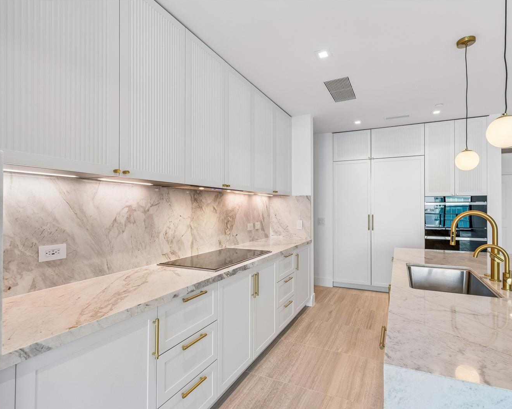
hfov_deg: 89.4
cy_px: 204
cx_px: 279
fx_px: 258
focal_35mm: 17
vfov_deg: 77.0
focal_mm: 10
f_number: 7.1
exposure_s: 1/6
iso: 100
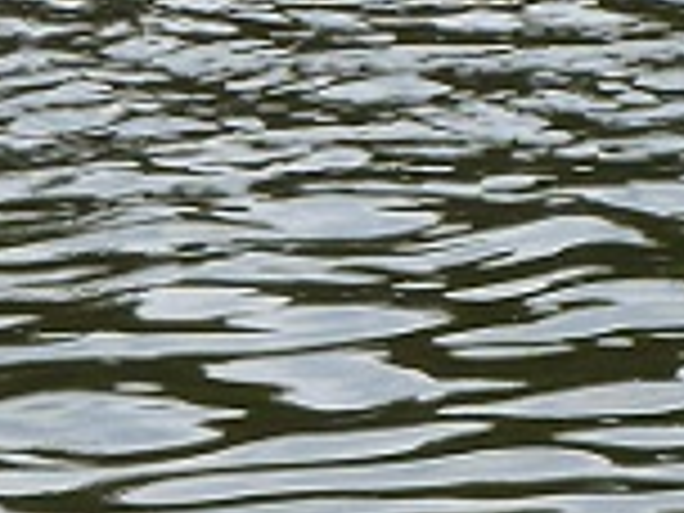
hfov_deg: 4.9
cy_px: 434
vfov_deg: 3.7
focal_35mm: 401
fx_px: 7924
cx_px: -178
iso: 100
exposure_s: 1/800
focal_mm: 14.2
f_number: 4.5
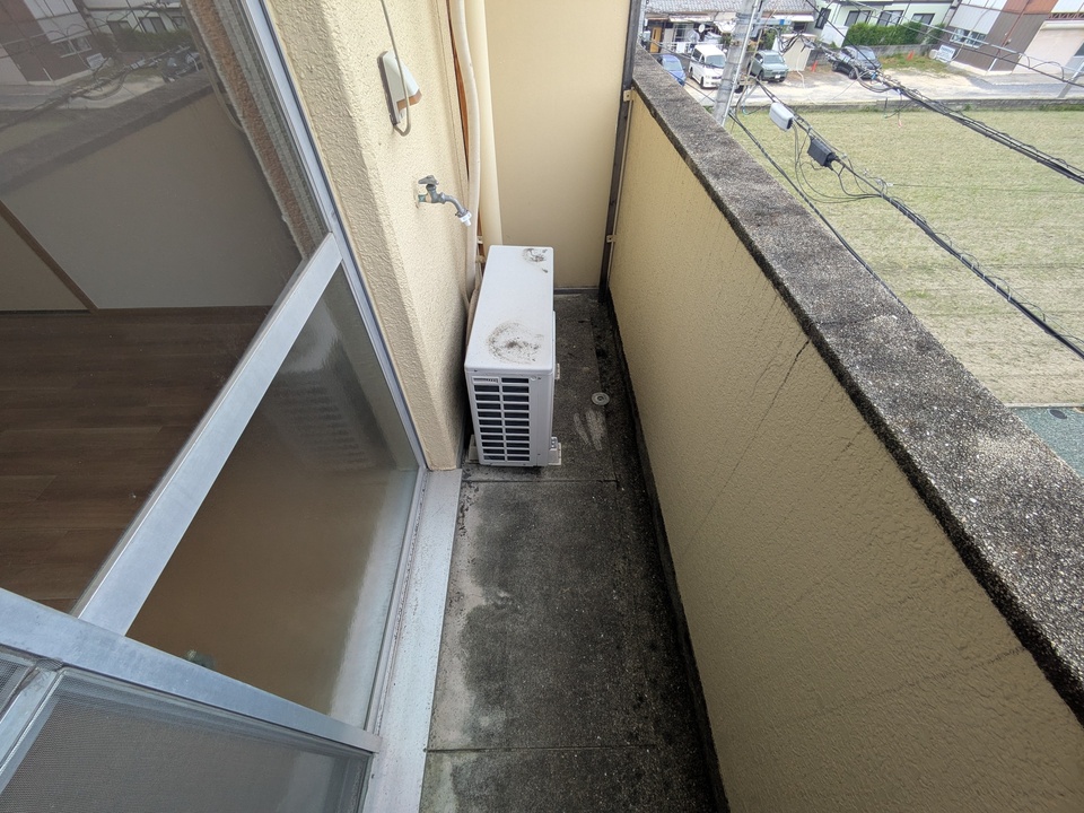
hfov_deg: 102.1
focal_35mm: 14
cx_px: 542
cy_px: 406
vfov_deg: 85.7
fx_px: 438
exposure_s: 1/294
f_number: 2.2
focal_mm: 1.83
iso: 48
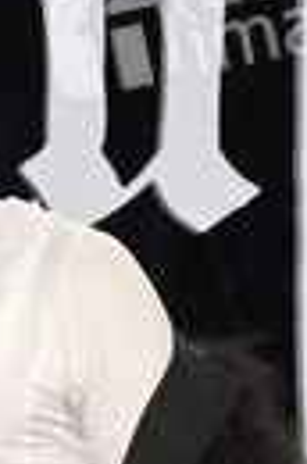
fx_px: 3086
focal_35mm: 240
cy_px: 550
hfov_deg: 5.7
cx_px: -100
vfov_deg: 8.5
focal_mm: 78
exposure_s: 1/250
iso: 1250
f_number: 5.6
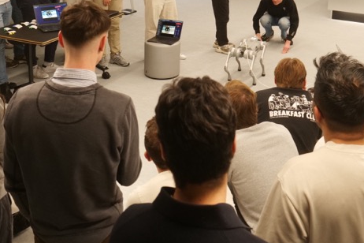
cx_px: 163
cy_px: -4
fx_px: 526
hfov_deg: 38.1
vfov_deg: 24.7
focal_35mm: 52
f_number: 4.2
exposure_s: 1/80
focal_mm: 20
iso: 2000
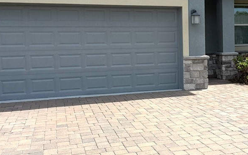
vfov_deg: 18.8
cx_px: 179
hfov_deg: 29.4
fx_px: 466
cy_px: 49
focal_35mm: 69
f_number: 1.78
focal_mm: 6.76
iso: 80
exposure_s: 1/6711
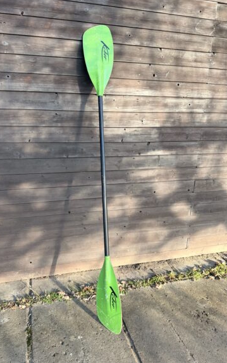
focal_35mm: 26
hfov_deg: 47.6
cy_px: 184
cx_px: 102
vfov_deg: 70.4
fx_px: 257
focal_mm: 6.76
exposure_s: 1/317
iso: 80
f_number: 1.78
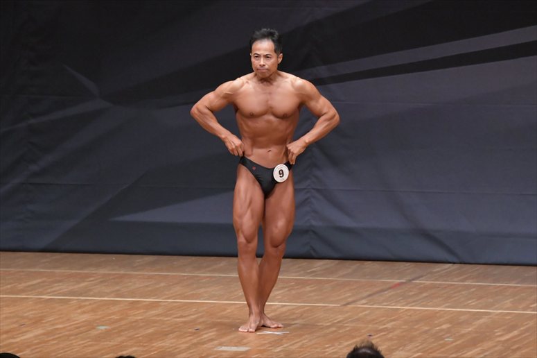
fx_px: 4249
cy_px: 179
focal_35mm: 285
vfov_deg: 4.8
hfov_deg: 7.2
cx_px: 268
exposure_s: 1/400
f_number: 5.6
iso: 6400
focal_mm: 190
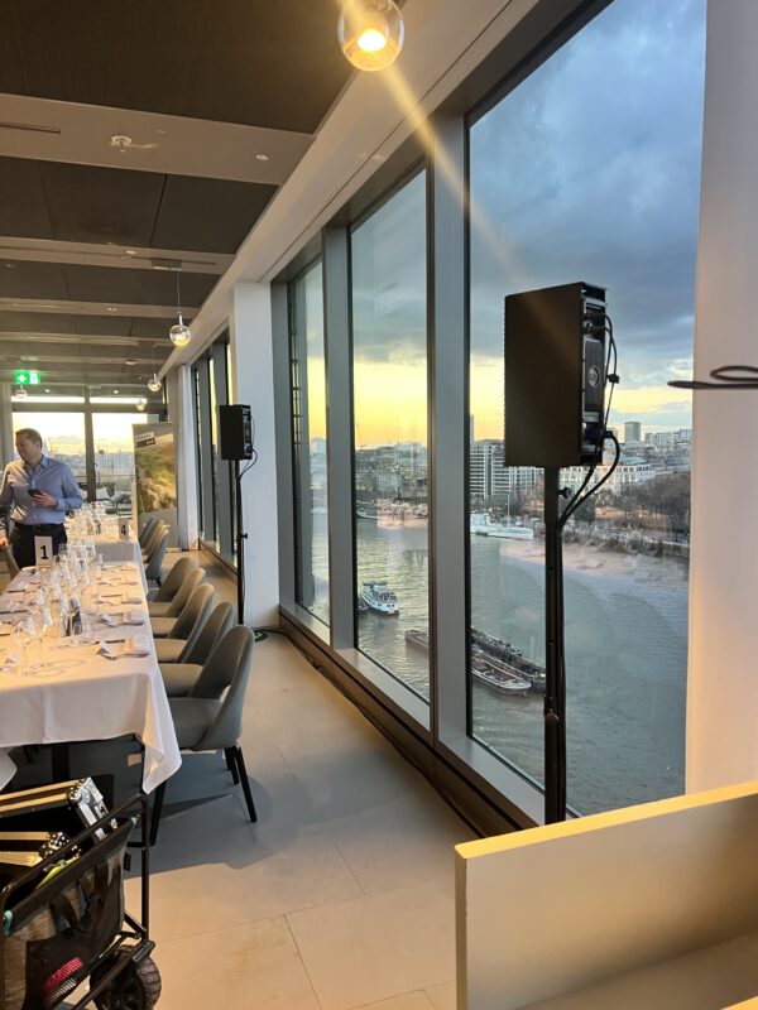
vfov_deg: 67.3
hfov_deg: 53.1
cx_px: 379
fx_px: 759
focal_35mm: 26
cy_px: 505
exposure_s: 1/50
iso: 200
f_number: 1.5
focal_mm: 5.7
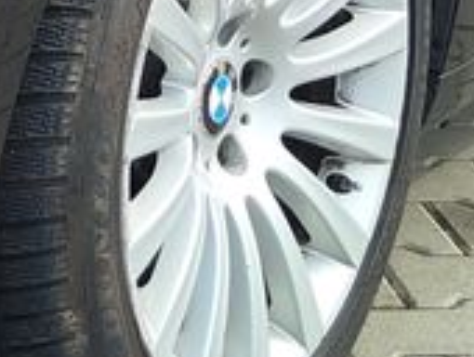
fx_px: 2221
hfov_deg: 11.7
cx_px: -195
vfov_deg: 8.8
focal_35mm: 162
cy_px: -265
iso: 50
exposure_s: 1/411
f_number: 1.69
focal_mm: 7.01
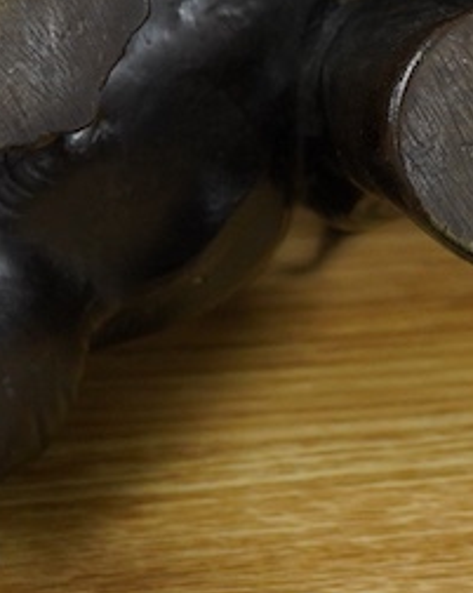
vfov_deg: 12.7
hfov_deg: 10.1
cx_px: 487
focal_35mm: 151
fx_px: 2647
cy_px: 115
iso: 1250
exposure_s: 1/125
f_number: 10
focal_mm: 30
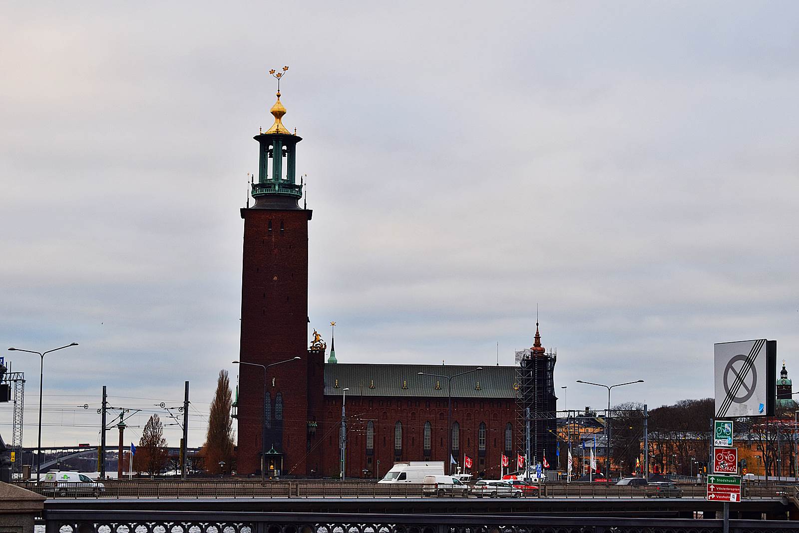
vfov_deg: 16.6
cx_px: 400
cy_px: 266
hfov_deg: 24.6
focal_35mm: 82
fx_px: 1831
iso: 400
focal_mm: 55
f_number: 7.1
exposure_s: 1/200
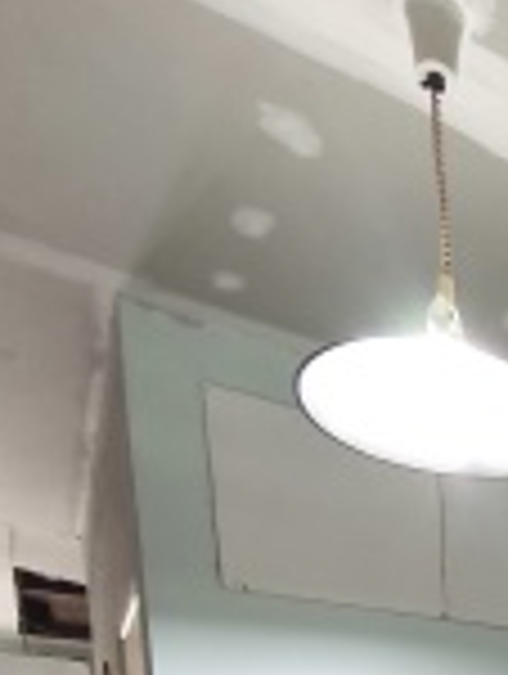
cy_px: 945
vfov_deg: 29.7
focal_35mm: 46
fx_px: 898
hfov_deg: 24.8
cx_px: 749
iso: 800
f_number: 2.2
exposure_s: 1/25
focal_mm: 1.91
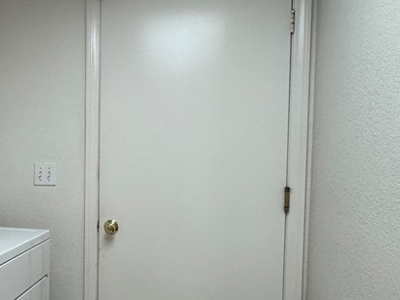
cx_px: 53
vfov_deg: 40.4
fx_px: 404
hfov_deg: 48.1
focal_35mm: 35
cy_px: 186
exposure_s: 1/72
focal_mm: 2.22
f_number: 2.2
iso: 250
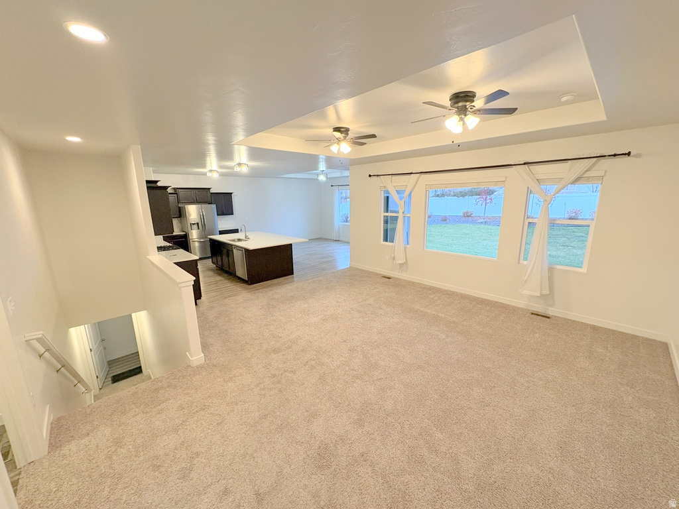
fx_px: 275
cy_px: 254
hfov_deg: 102.1
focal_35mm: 14
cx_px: 340
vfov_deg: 85.7
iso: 250
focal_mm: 2.22
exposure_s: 1/60
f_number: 2.2
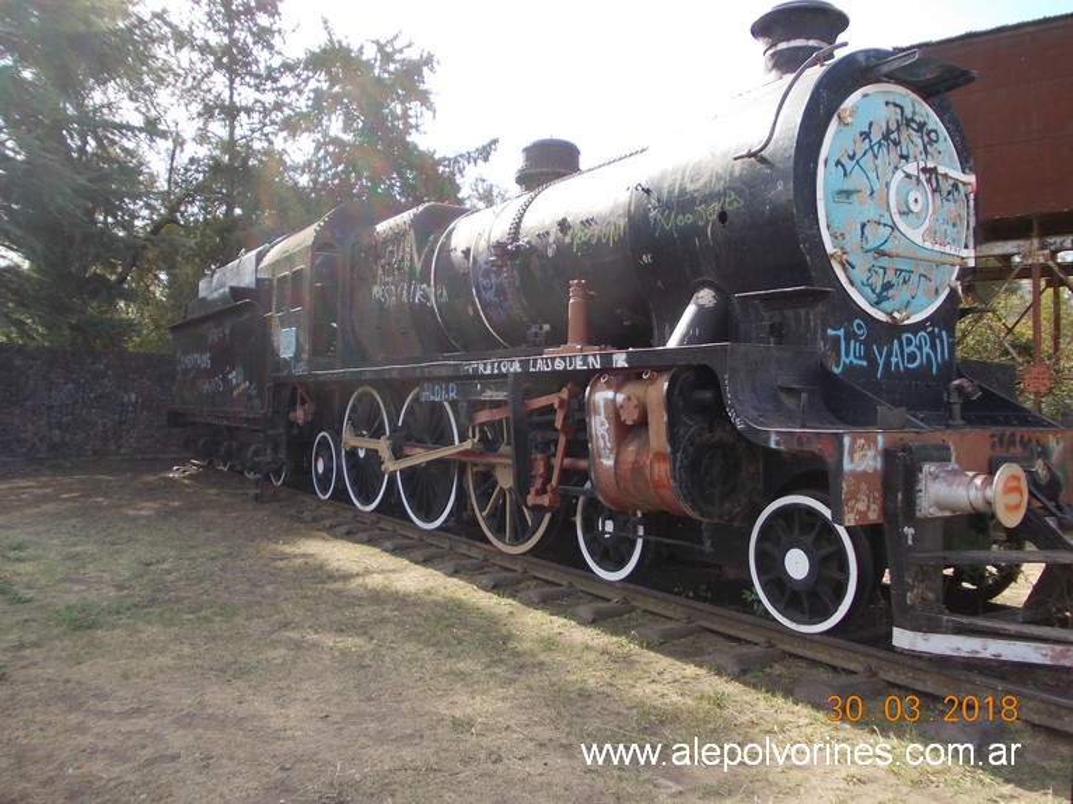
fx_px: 868
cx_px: 536
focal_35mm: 28
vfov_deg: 49.7
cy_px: 402
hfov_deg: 63.5
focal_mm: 4
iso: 80
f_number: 2.7
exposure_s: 1/400
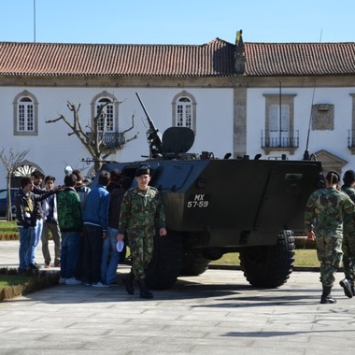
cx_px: 178
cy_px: 178
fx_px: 1125
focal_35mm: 97
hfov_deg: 17.9
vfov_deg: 17.9
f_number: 8
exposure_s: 1/250
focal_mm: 50
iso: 125
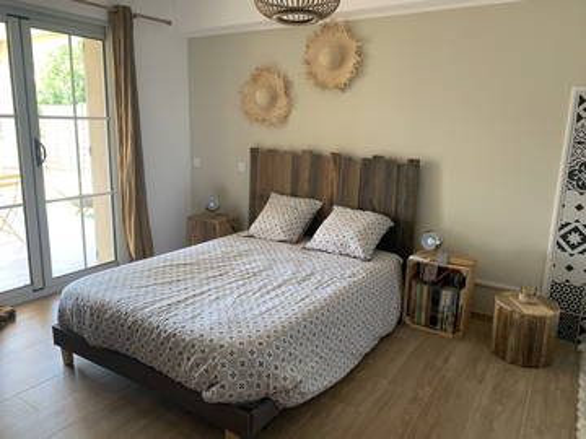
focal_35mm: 26
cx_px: 293
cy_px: 220
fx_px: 440
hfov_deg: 67.3
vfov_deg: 53.1
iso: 100
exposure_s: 1/63
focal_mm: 4.25
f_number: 1.8
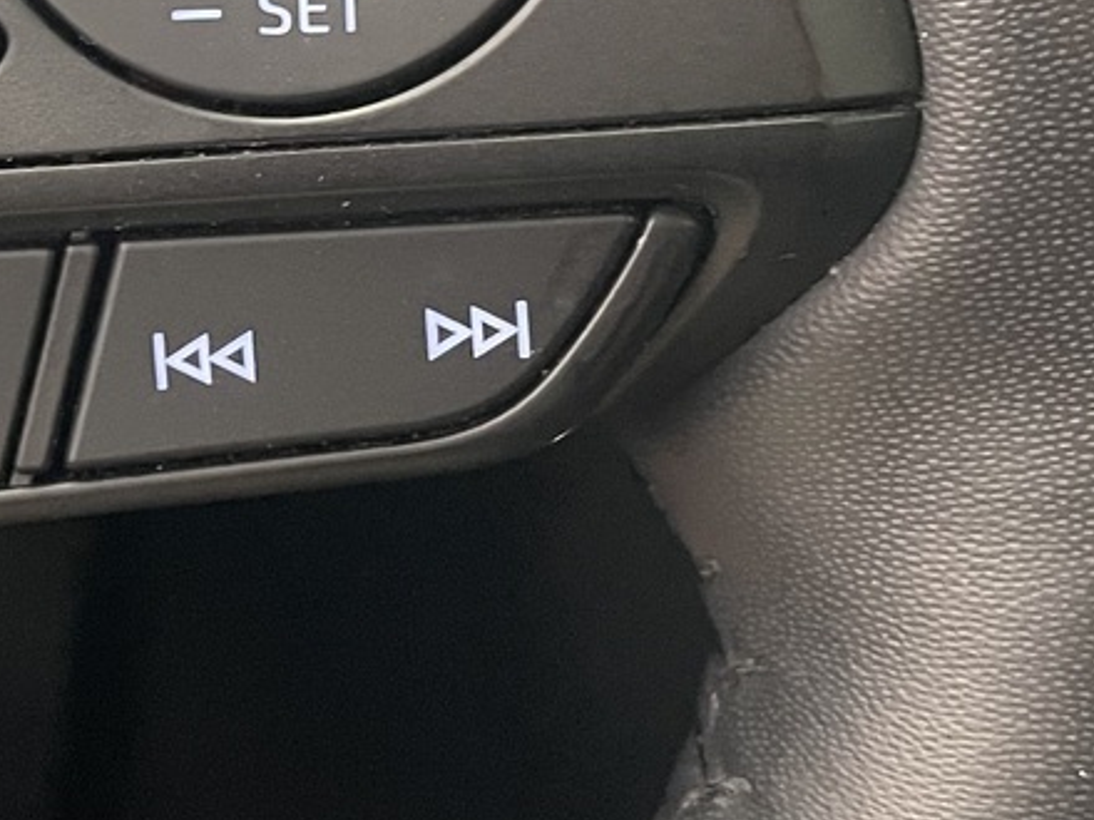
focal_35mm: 85
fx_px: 2686
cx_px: 80
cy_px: -7
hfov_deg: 22.4
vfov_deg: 17.0
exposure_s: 1/33
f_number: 1.6
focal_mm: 4.2
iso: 500
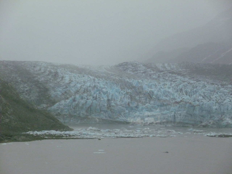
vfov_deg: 16.2
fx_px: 610
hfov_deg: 21.5
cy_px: 87
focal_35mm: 91
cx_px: 116
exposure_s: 1/200
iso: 500
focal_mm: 16.4
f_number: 5.1
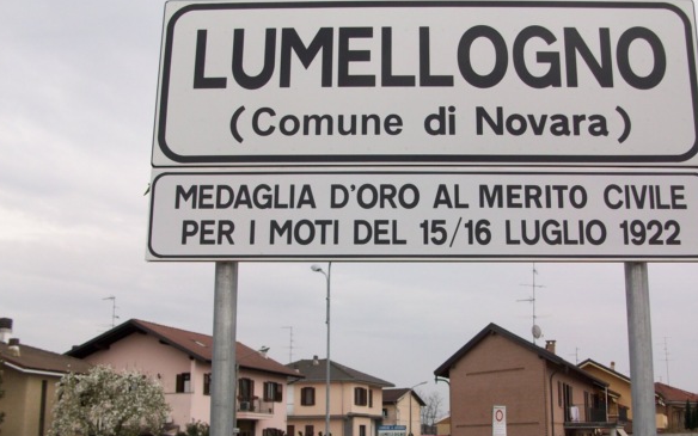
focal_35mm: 42
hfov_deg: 47.1
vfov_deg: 30.5
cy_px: 235
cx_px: 390
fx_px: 799
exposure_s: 1/674
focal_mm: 5.7
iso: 64
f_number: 2.8
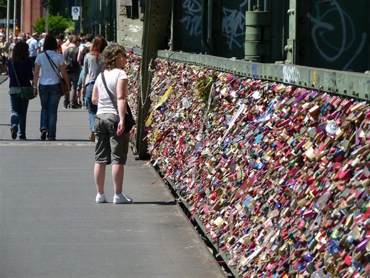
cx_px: 185
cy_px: 139
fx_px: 2330
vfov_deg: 6.8
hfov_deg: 9.1
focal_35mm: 218
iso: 100
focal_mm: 39.3
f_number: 4
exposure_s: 1/640
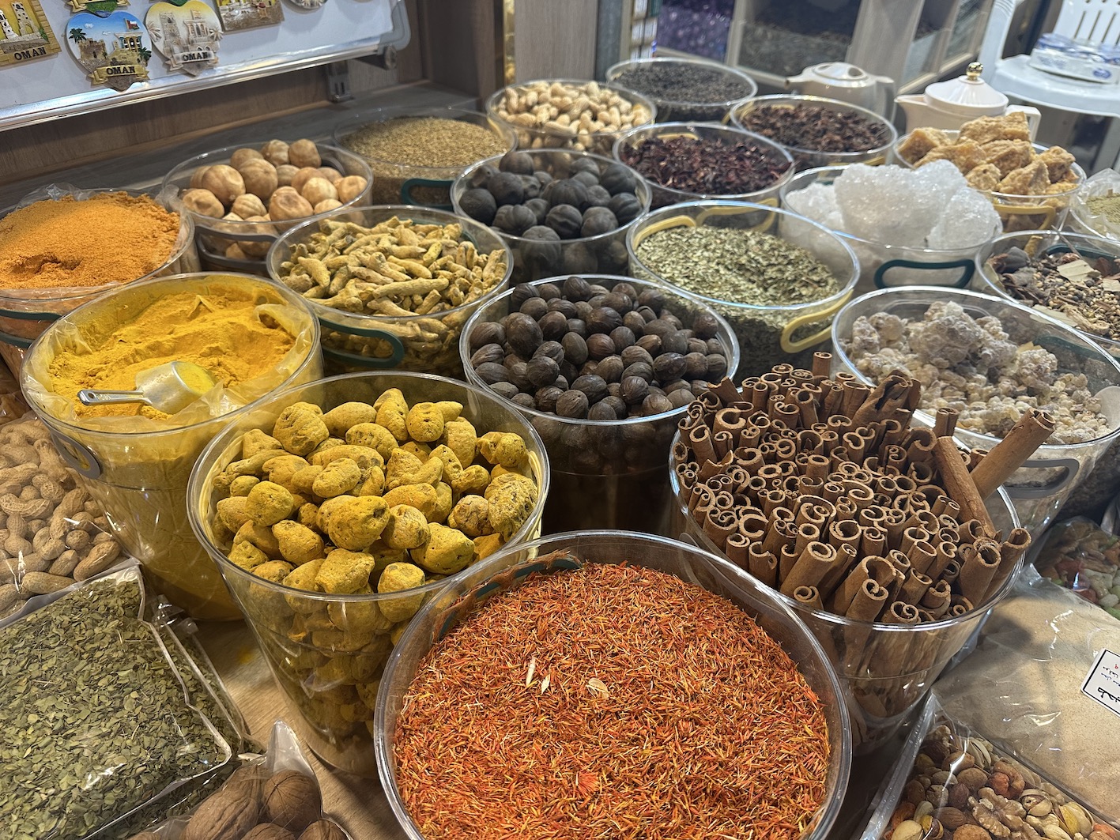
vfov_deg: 56.8
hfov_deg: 71.6
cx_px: 560
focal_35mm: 24
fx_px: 777
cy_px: 420
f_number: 1.78
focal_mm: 6.86
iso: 160
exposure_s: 1/100
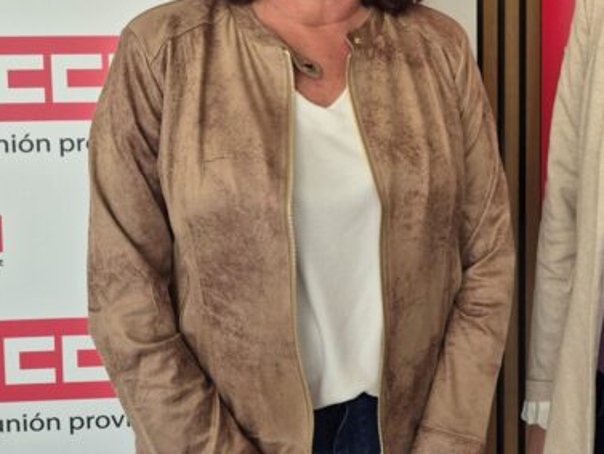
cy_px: 15
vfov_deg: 24.3
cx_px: 575
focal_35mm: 58
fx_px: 1012
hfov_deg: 31.2
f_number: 1.8
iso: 50
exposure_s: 1/100
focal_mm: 5.4
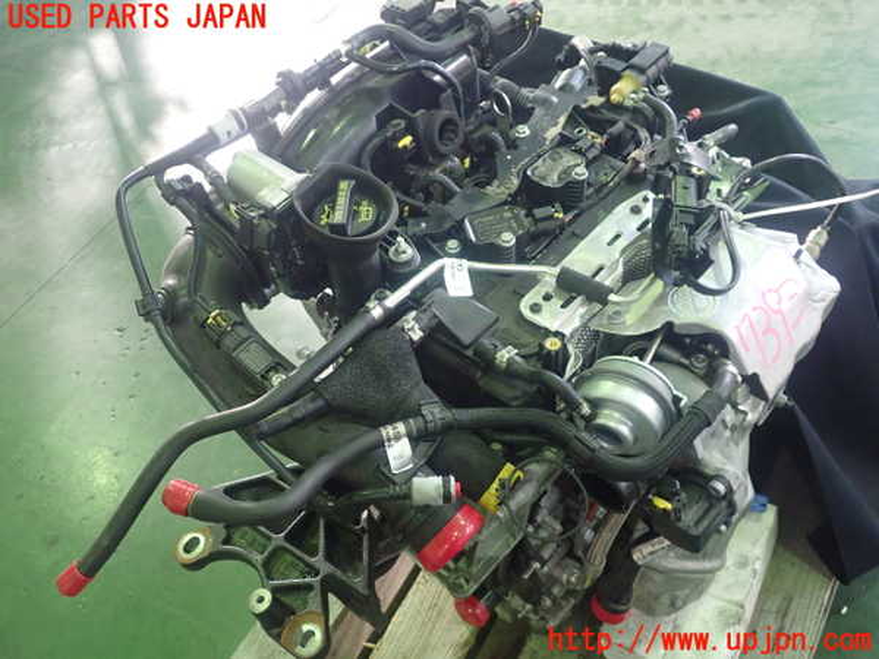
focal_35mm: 30
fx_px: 762
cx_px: 440
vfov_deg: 46.8
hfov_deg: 60.0
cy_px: 330
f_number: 2.3
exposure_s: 1/30
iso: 640
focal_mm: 5.5
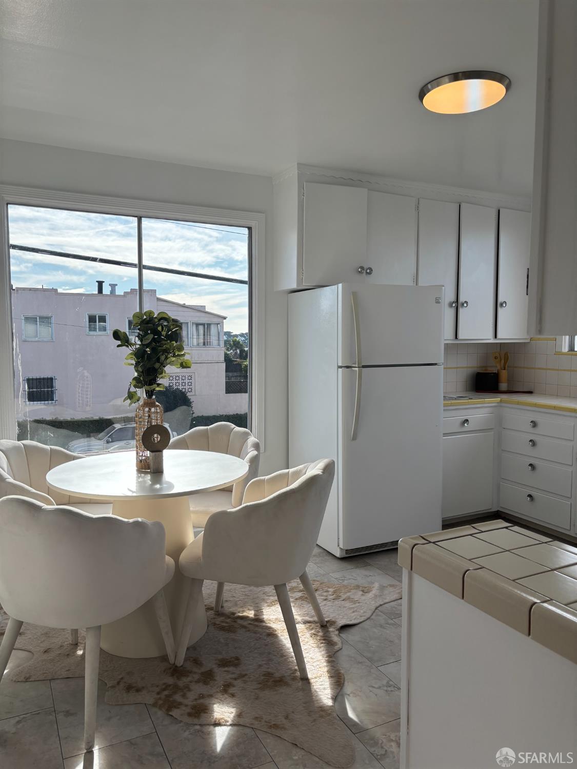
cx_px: 288
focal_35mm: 26
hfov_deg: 53.1
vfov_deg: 67.3
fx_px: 578
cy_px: 384
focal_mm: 5.96
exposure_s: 1/1499
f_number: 1.6
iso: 50
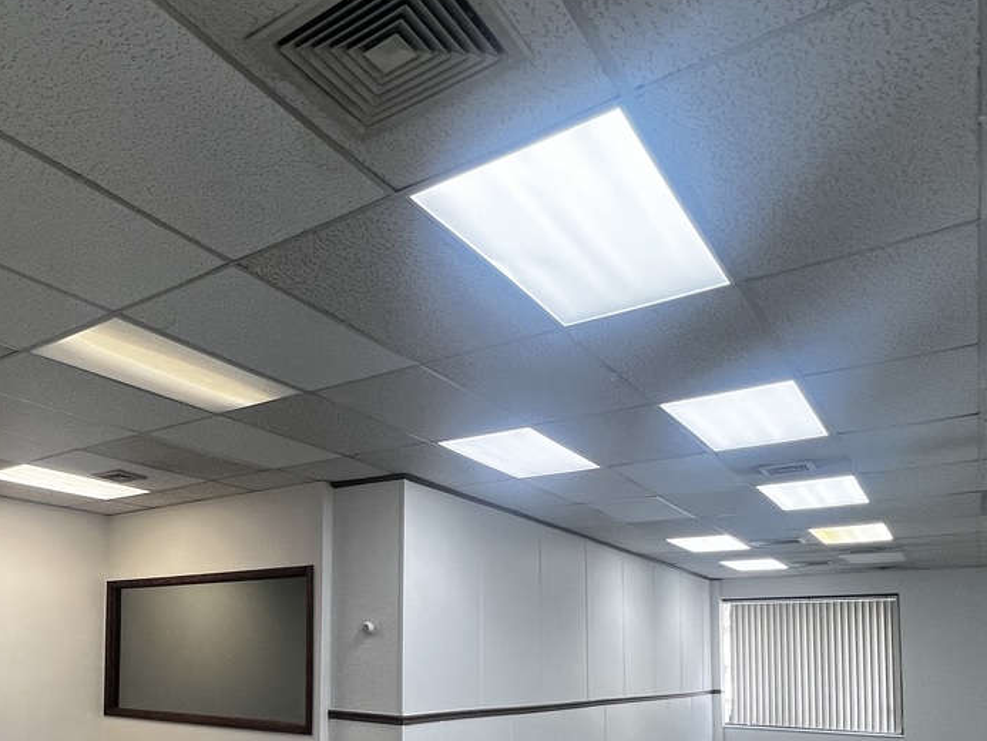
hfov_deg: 61.3
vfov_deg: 47.9
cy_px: 613
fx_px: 770
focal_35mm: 27
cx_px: 235
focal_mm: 1.57
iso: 100
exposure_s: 1/120
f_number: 1.8
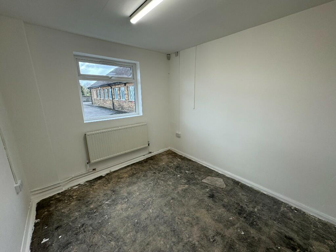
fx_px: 136
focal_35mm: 14
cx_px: 168
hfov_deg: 102.1
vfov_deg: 85.7
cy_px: 126
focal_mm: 2.22
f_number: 2.2
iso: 40
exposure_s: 1/101
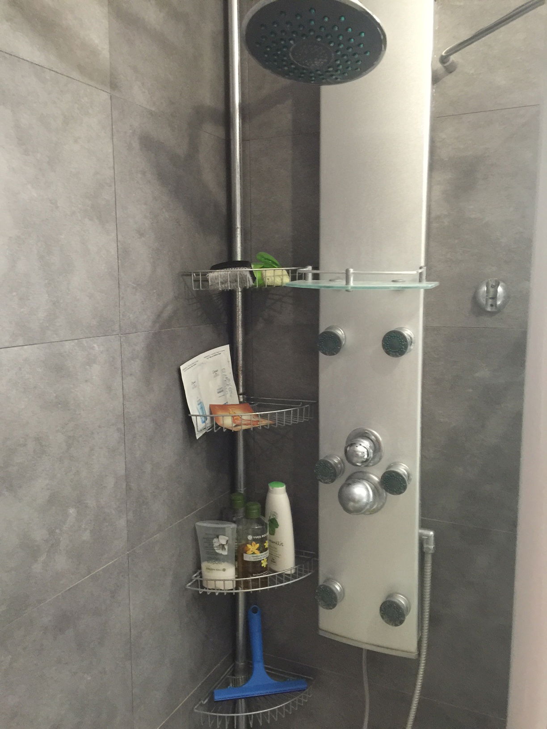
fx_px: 611
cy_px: 364
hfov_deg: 48.2
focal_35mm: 29
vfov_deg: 61.7
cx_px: 274
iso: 160
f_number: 2.2
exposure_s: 1/8
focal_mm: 4.15
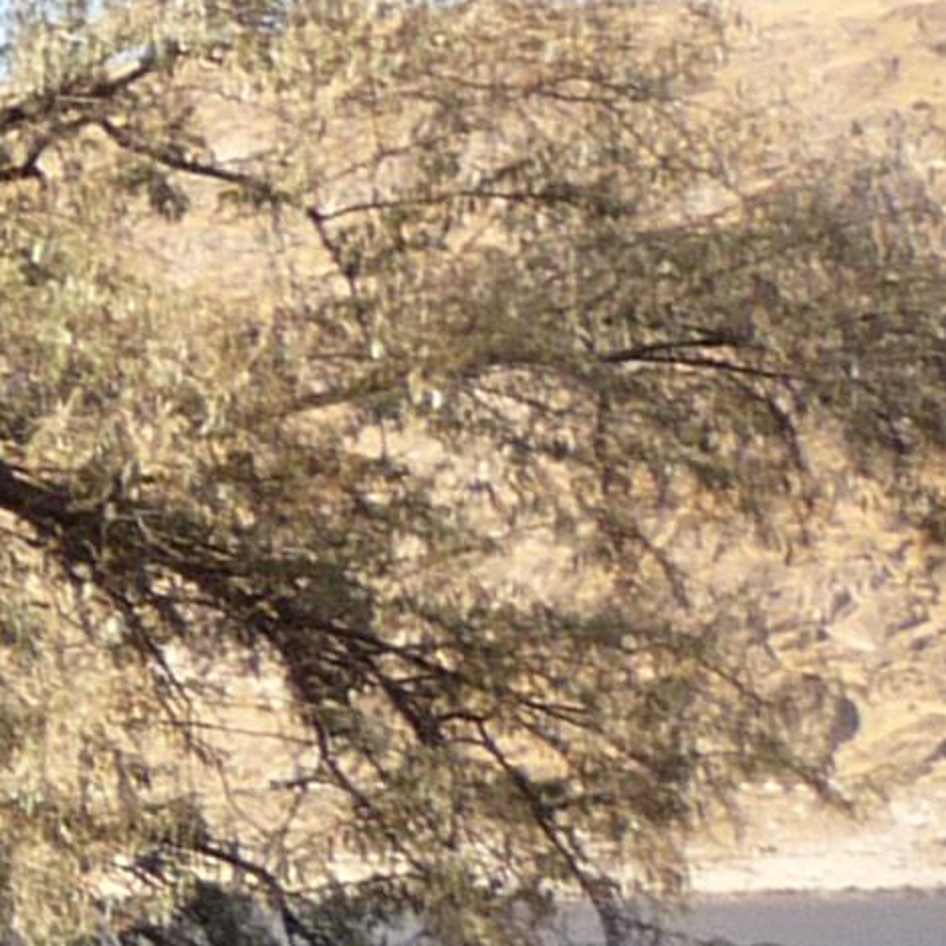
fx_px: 6091
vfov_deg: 8.9
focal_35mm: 197
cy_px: 411
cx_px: -2295
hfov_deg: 7.4
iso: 100
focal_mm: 5.2
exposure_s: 1/250
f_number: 4
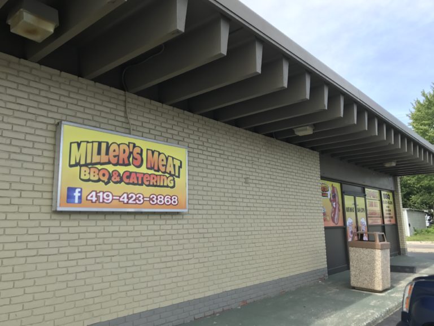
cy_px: 163
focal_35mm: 28
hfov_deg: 63.4
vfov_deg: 49.7
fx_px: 351
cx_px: 217
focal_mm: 3.99
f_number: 1.8
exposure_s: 1/553
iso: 20
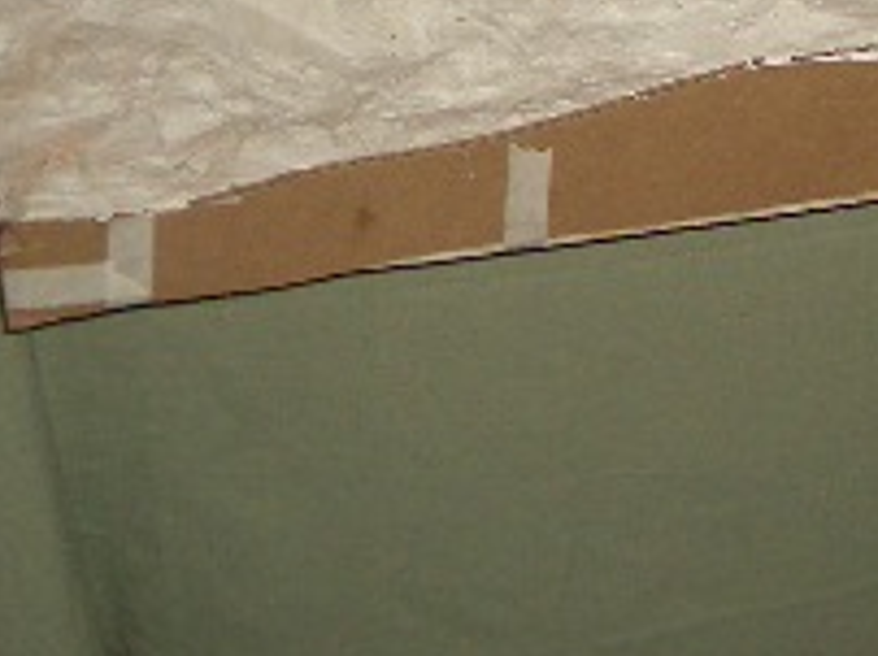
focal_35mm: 111
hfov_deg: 17.2
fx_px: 2812
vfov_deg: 12.6
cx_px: 965
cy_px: -335
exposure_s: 1/60
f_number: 2.6
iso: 100
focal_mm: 5.8
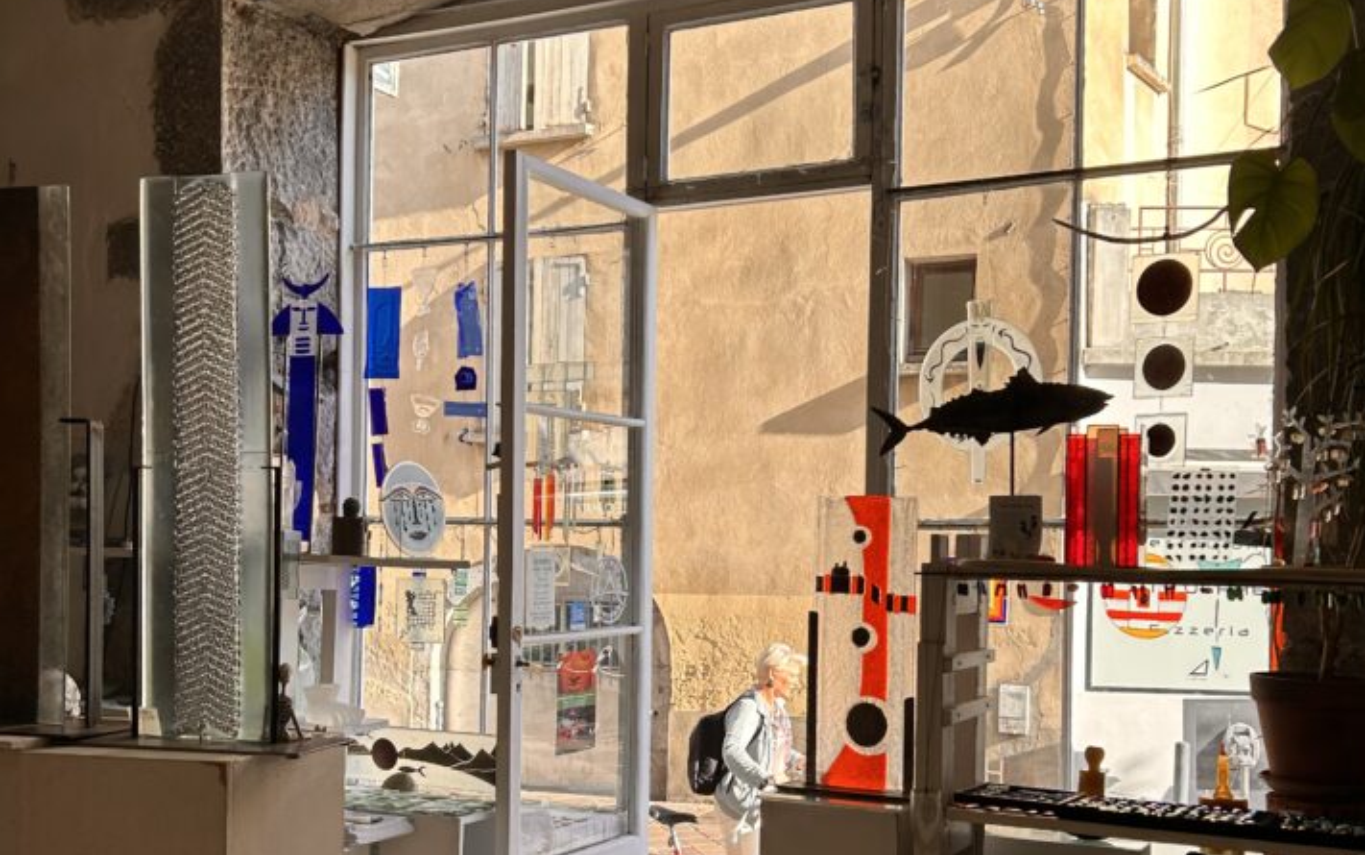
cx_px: 706
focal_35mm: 31
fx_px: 1154
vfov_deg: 40.3
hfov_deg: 61.2
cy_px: 548
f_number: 1.5
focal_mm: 5.7
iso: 50
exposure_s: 1/639
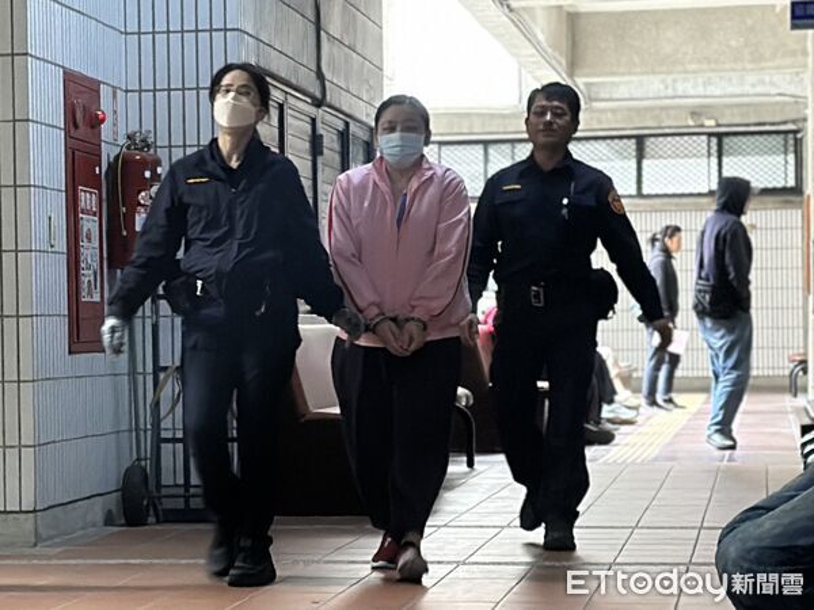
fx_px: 1129
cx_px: 407
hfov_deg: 39.7
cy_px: 305
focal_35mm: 48
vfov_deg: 30.3
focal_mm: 6.86
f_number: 1.78
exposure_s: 1/40
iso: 640
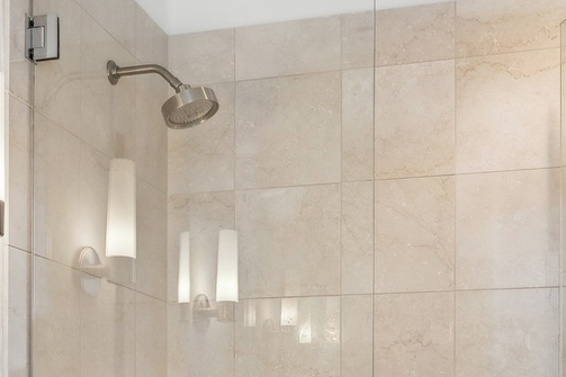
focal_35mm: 58
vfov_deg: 21.9
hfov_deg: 34.5
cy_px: 434
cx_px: 287
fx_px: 912
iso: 200
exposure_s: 1/6
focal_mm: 18
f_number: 9.5
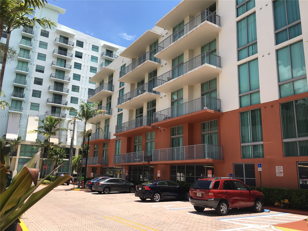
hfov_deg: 61.7
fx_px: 258
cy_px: 116
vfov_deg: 48.2
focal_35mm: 29
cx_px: 154
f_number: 2.2
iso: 25
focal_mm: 4.15
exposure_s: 1/1241
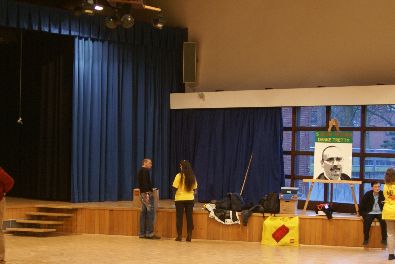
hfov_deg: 29.6
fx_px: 747
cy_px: 155
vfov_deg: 20.0
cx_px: 176
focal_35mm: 68
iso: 400
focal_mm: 28
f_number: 4
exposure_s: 1/20
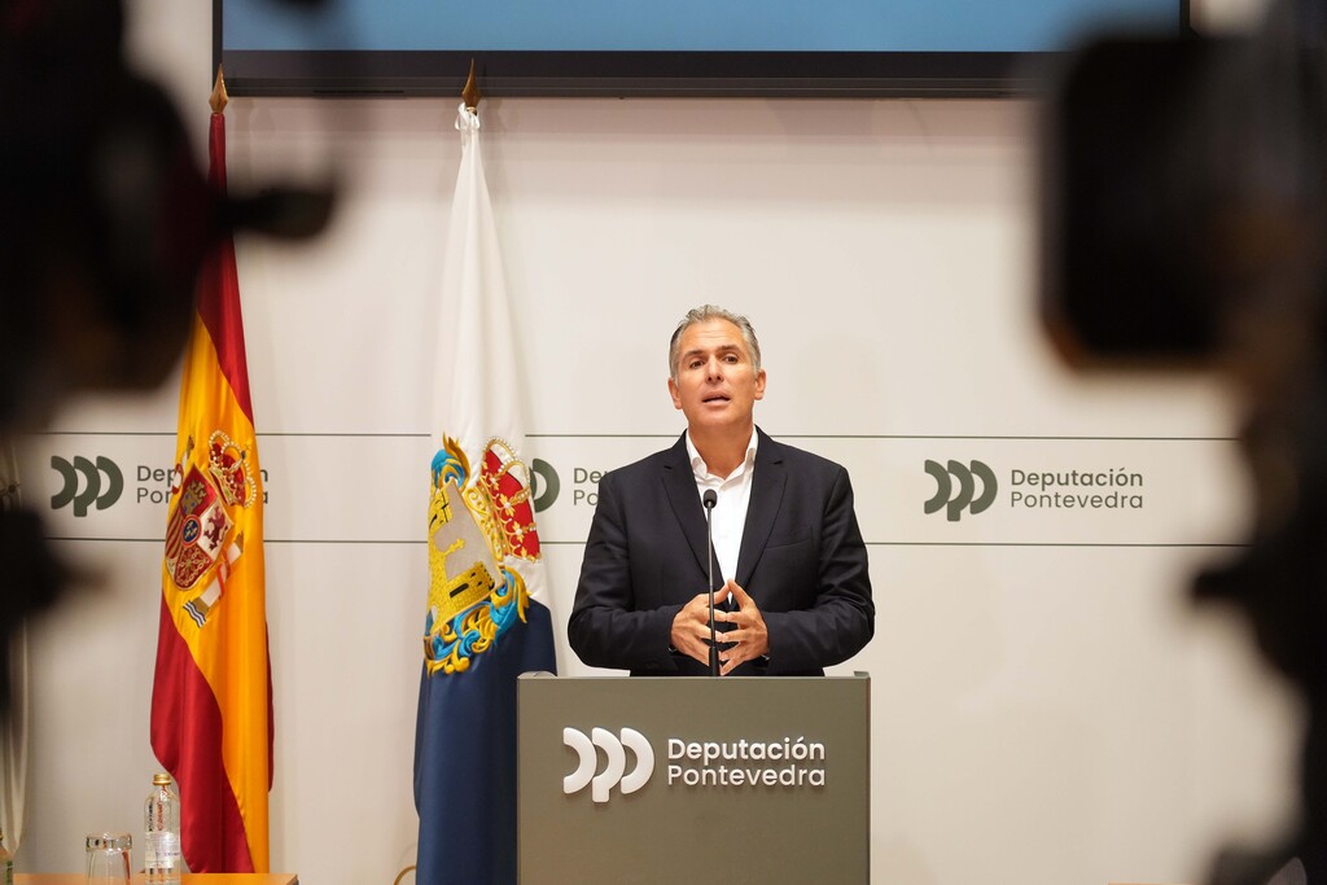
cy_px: 442
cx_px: 664
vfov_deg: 15.0
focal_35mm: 91
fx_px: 3355
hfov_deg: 22.4
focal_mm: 91
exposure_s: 1/400
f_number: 4
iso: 4000
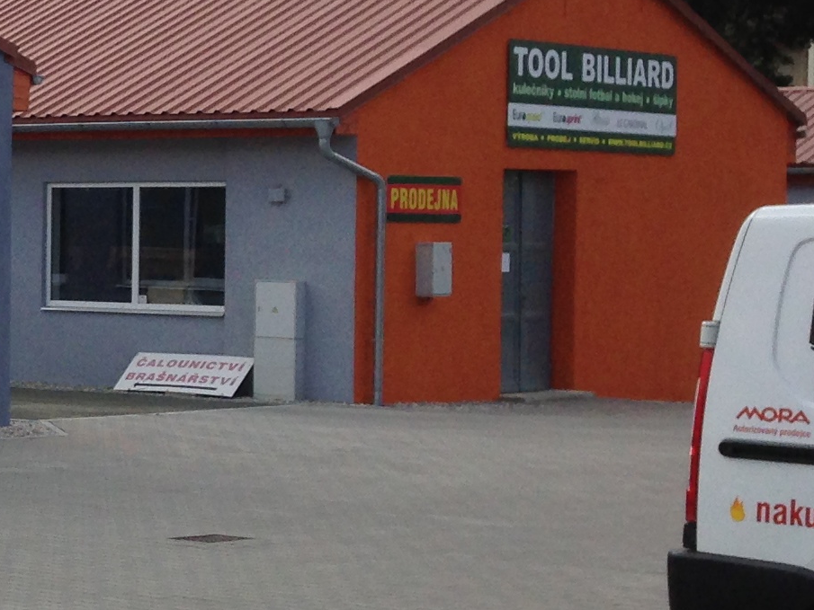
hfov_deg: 14.6
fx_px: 2799
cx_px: -636
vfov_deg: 12.4
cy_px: 254
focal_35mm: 119
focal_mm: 4.13
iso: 50
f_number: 2.4
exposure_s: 1/1323
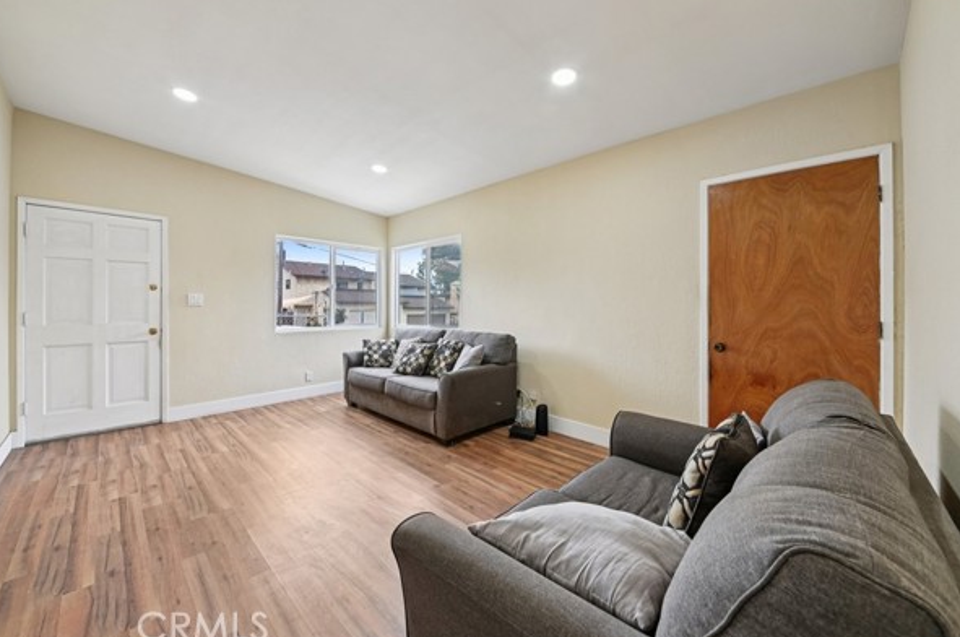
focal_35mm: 13
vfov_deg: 85.2
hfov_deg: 108.3
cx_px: 456
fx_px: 346
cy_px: 305
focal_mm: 12
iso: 250
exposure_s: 1/13
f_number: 8
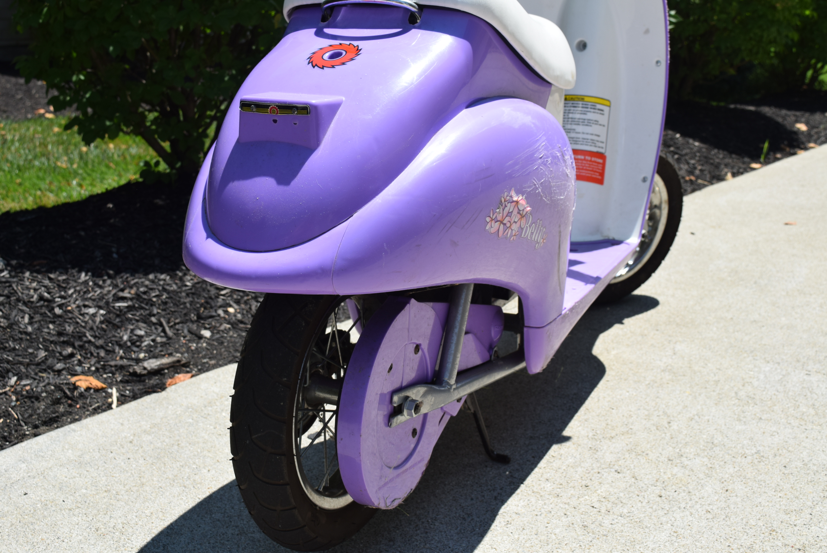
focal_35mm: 45
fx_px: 1035
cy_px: 276
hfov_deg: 43.6
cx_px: 414
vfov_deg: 29.9
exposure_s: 1/320
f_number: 9
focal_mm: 30
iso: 200
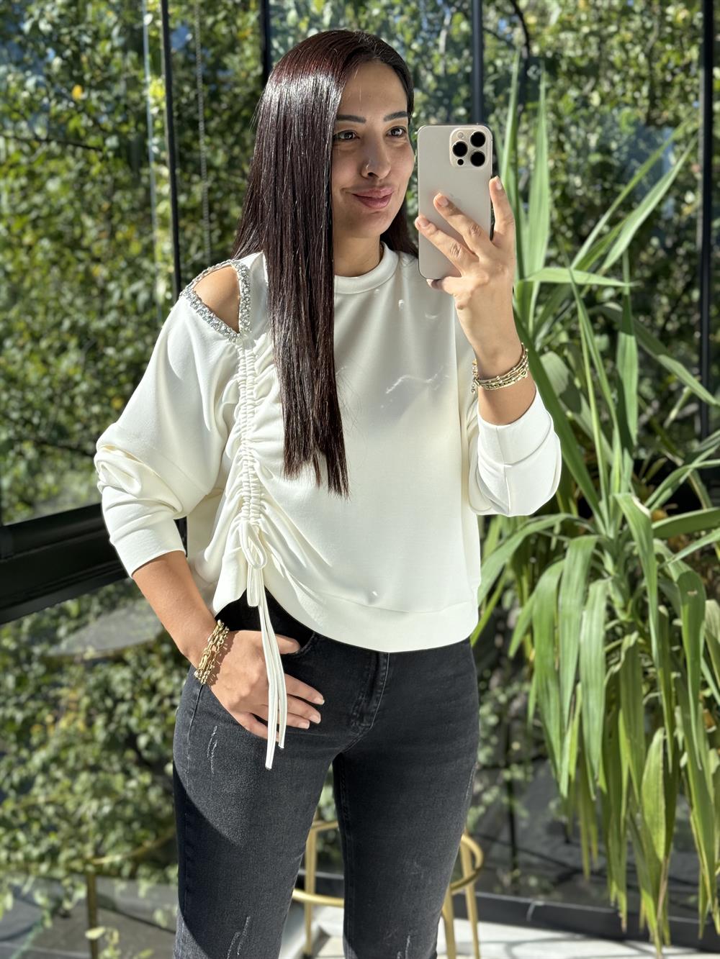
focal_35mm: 48
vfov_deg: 39.7
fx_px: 1331
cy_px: 480
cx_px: 360
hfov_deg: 30.3
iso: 100
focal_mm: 6.76
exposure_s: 1/1429
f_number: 1.78
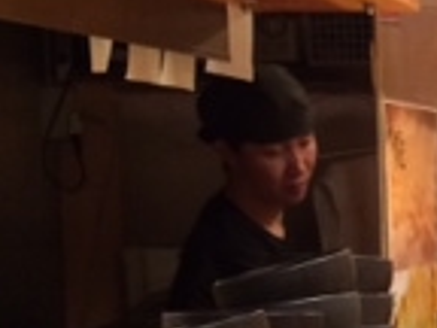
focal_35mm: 133
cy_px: 331
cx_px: 798
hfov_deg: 13.3
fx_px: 1679
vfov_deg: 11.0
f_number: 2.2
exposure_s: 1/30
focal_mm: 4.12
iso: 250
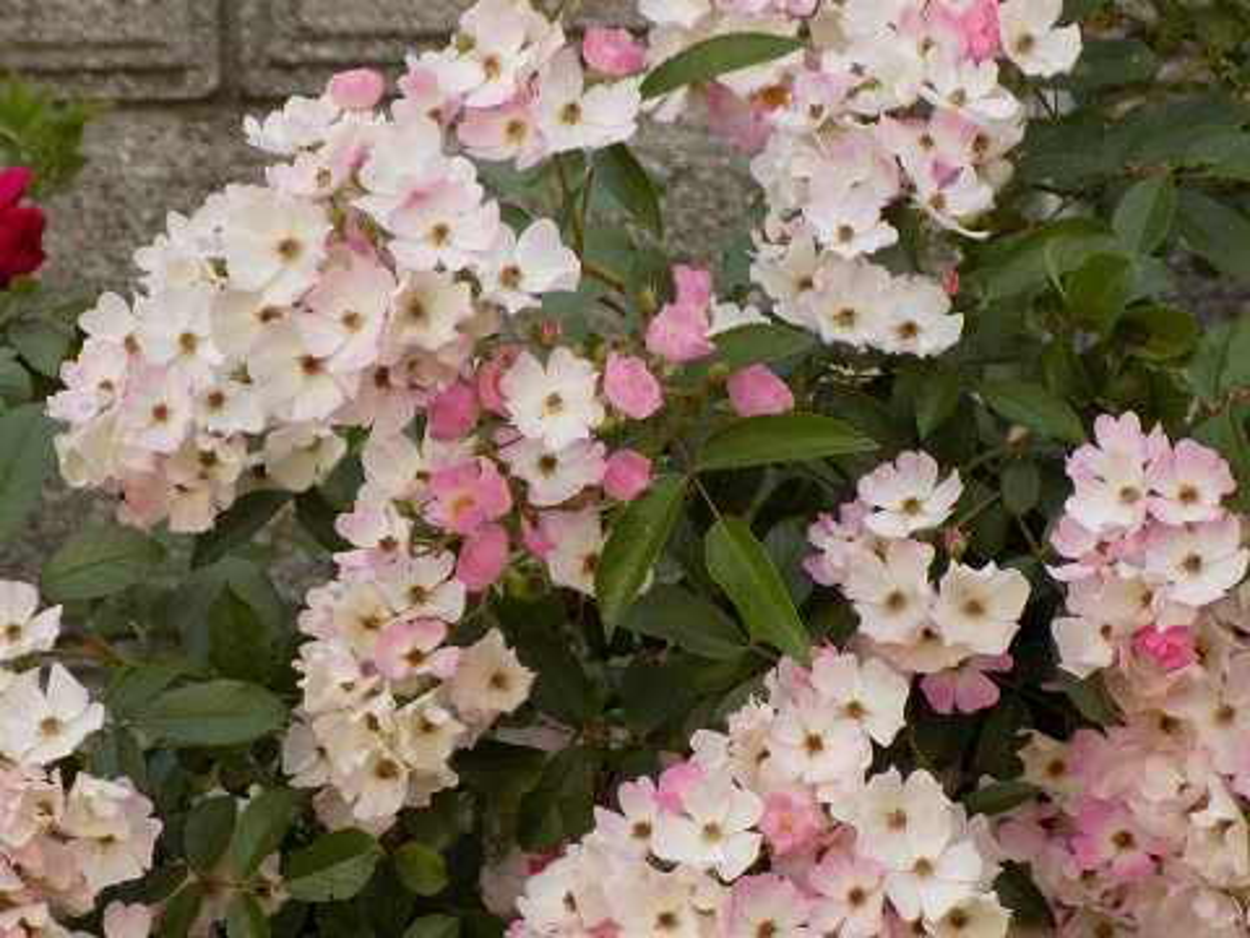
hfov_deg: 11.8
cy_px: 469
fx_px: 6067
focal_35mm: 168
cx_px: 625
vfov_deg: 8.8
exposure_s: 1/40
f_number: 5.3
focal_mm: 29.9
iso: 80
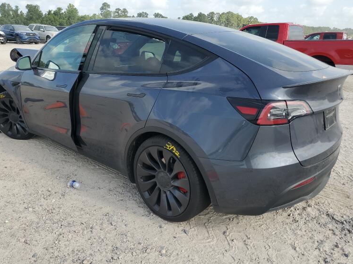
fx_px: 285
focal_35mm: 28
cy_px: 128
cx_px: 173
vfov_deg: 49.7
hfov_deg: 63.4
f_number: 1.5
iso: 50
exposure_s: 1/1429
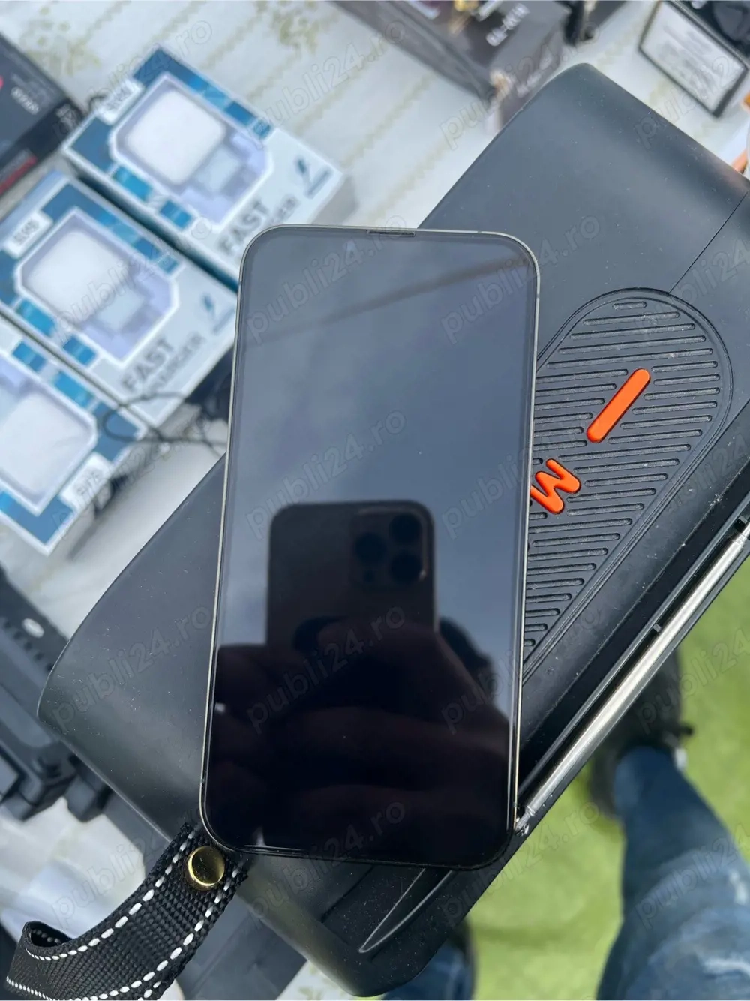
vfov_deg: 67.3
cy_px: 500
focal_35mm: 26
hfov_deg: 53.0
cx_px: 375
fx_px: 751
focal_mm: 5.7
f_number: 1.5
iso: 50
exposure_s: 1/965
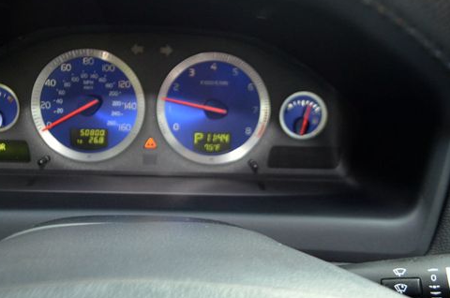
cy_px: 156
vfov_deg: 36.7
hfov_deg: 52.9
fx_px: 449
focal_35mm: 36
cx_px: 183
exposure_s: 1/60
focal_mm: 18
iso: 1000
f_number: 3.5
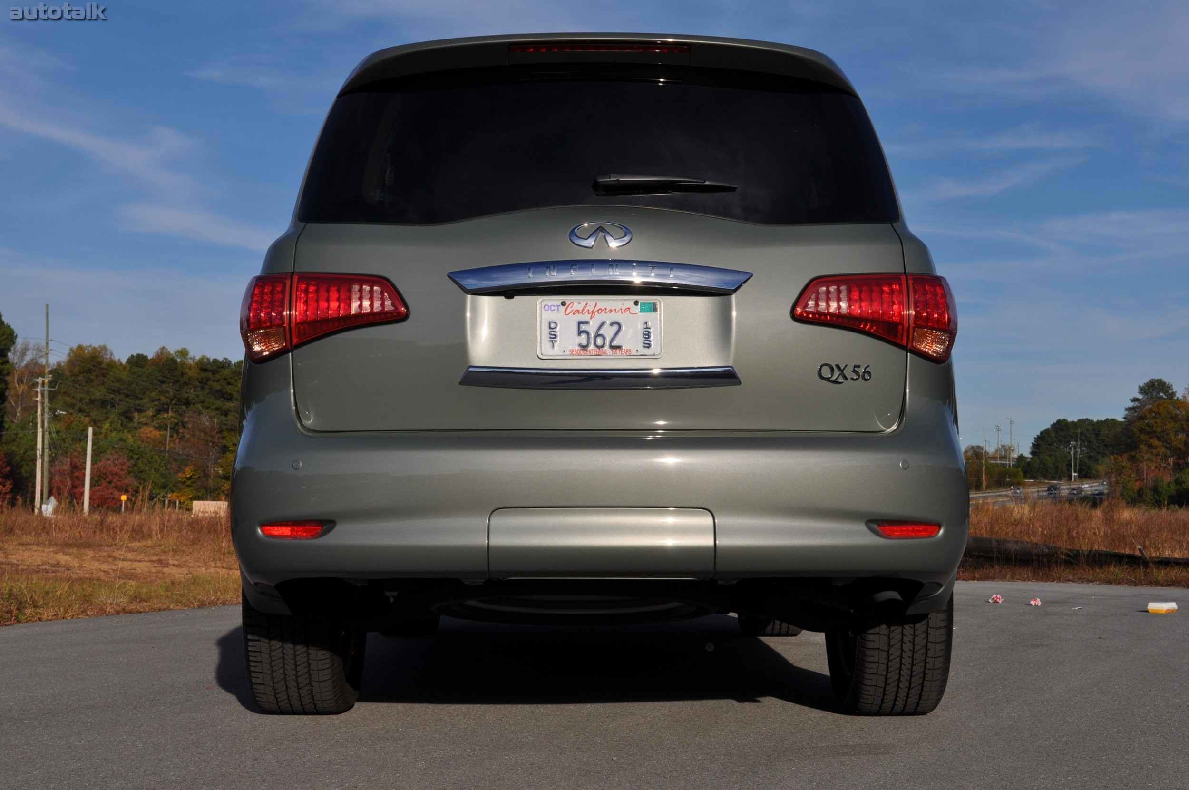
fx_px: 1732
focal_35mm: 52
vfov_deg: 25.7
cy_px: 395
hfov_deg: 37.9
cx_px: 594
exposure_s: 1/500
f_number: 11
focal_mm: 35
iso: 200
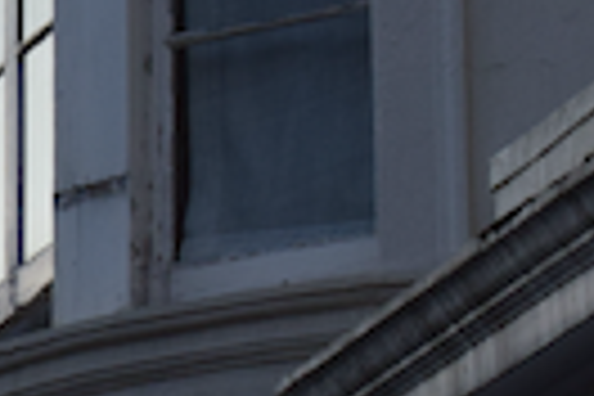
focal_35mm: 468
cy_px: 576
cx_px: -504
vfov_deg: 2.9
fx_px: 7719
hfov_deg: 4.4
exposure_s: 1/400
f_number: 11
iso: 400
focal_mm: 55
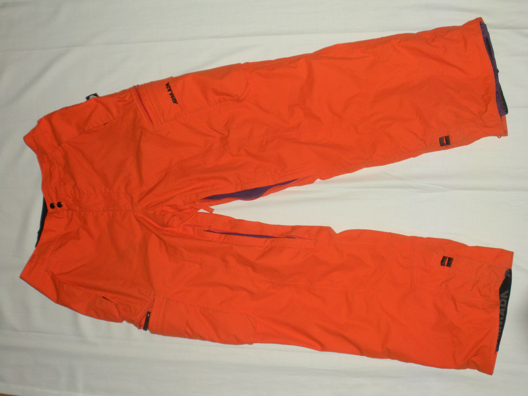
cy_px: 198
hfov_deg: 36.8
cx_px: 264
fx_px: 793
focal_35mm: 52
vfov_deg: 28.0
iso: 267
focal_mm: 9.1
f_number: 4.4
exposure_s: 1/60
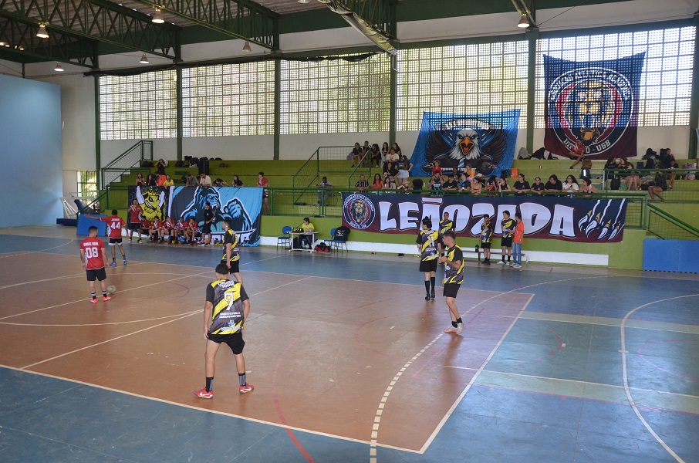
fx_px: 523
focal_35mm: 27
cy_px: 232
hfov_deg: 67.5
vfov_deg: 47.7
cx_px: 350
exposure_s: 1/100
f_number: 5
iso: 1000
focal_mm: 18
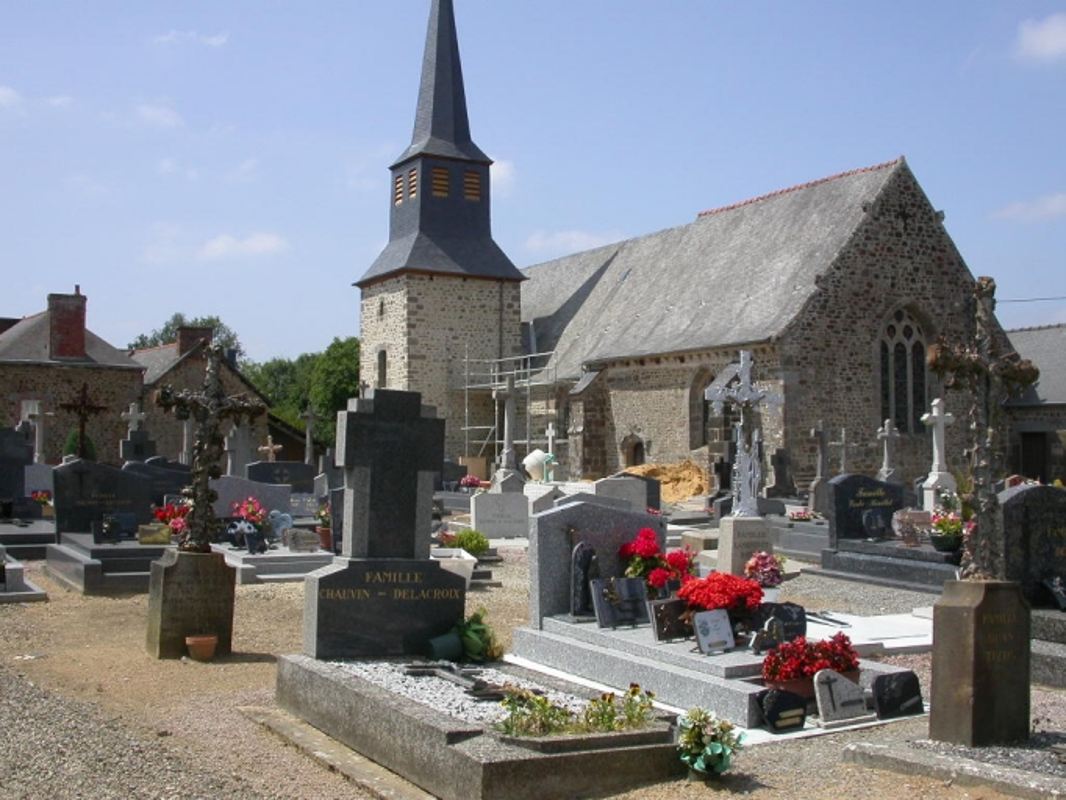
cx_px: 533
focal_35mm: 38
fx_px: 1171
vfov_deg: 37.7
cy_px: 400
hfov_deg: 49.0
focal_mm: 7.85
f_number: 7.5
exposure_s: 1/362
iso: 100
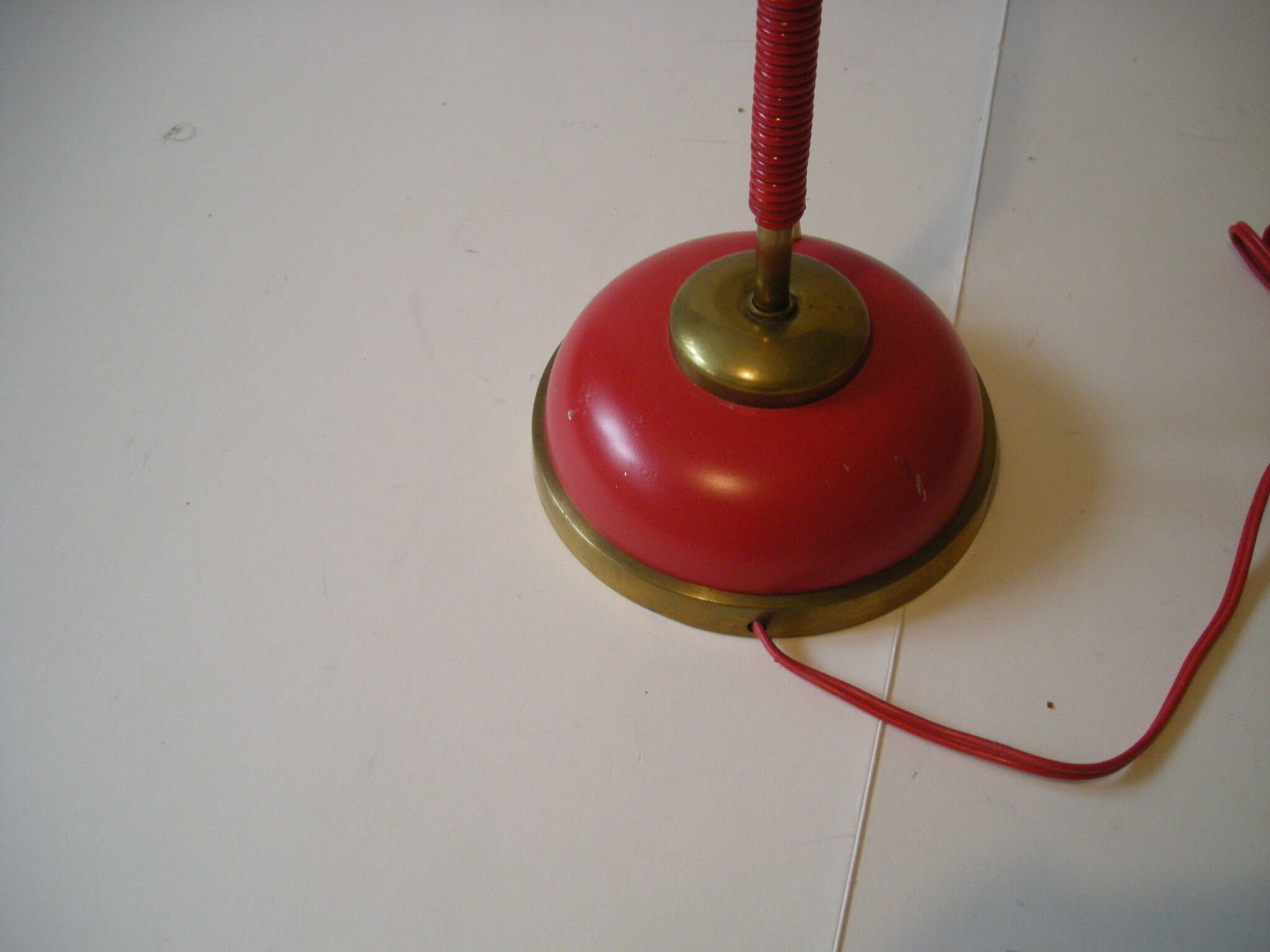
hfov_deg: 52.6
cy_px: 476
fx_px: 1284
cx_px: 635
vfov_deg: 40.7
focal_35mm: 35
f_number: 2.8
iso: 232
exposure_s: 1/53.8
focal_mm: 5.7
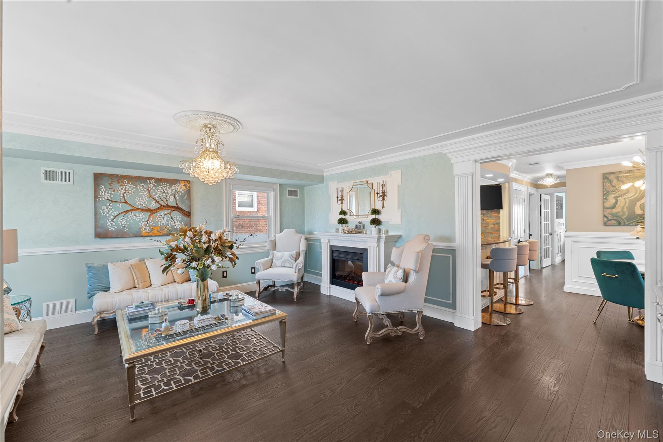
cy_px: 221
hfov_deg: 104.3
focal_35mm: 14
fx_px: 258
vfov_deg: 81.2
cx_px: 332
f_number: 10
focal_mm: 14
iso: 250
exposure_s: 1/1.67
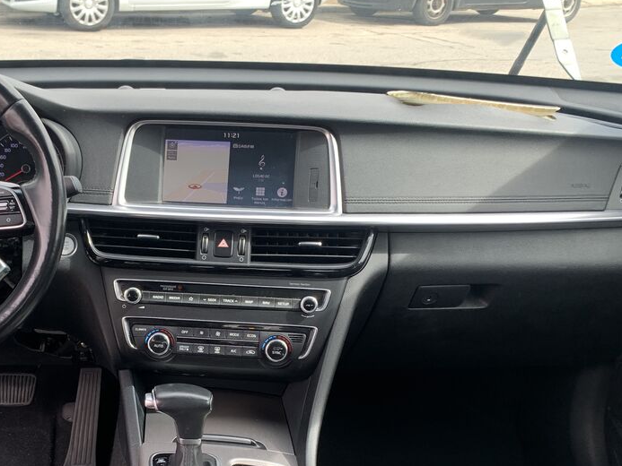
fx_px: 809
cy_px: 364
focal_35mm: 45
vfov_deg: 31.5
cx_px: 171
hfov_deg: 41.1
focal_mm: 4.25
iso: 25
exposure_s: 1/122
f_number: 1.8
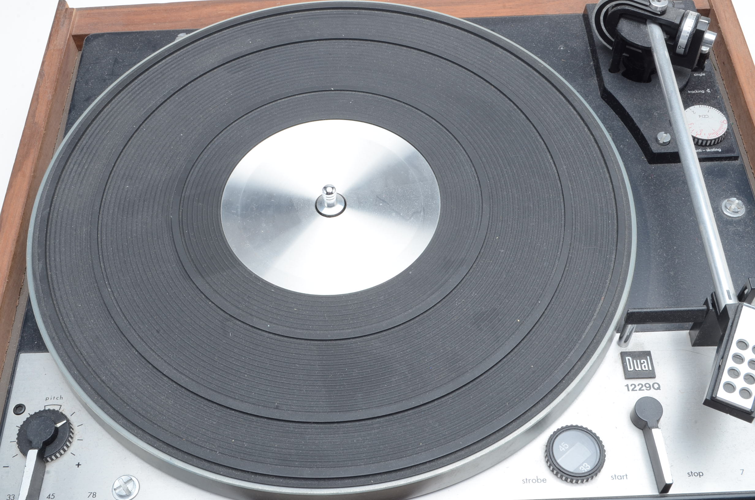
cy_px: 250
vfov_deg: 29.7
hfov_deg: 43.7
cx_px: 378
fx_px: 942
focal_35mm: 45
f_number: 18
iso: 200
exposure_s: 1/160
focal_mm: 30
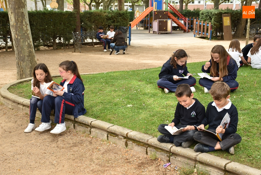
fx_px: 381
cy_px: 88
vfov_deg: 25.8
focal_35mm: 52
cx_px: 130
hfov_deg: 37.8
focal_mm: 35
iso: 100
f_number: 4.2
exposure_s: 1/125
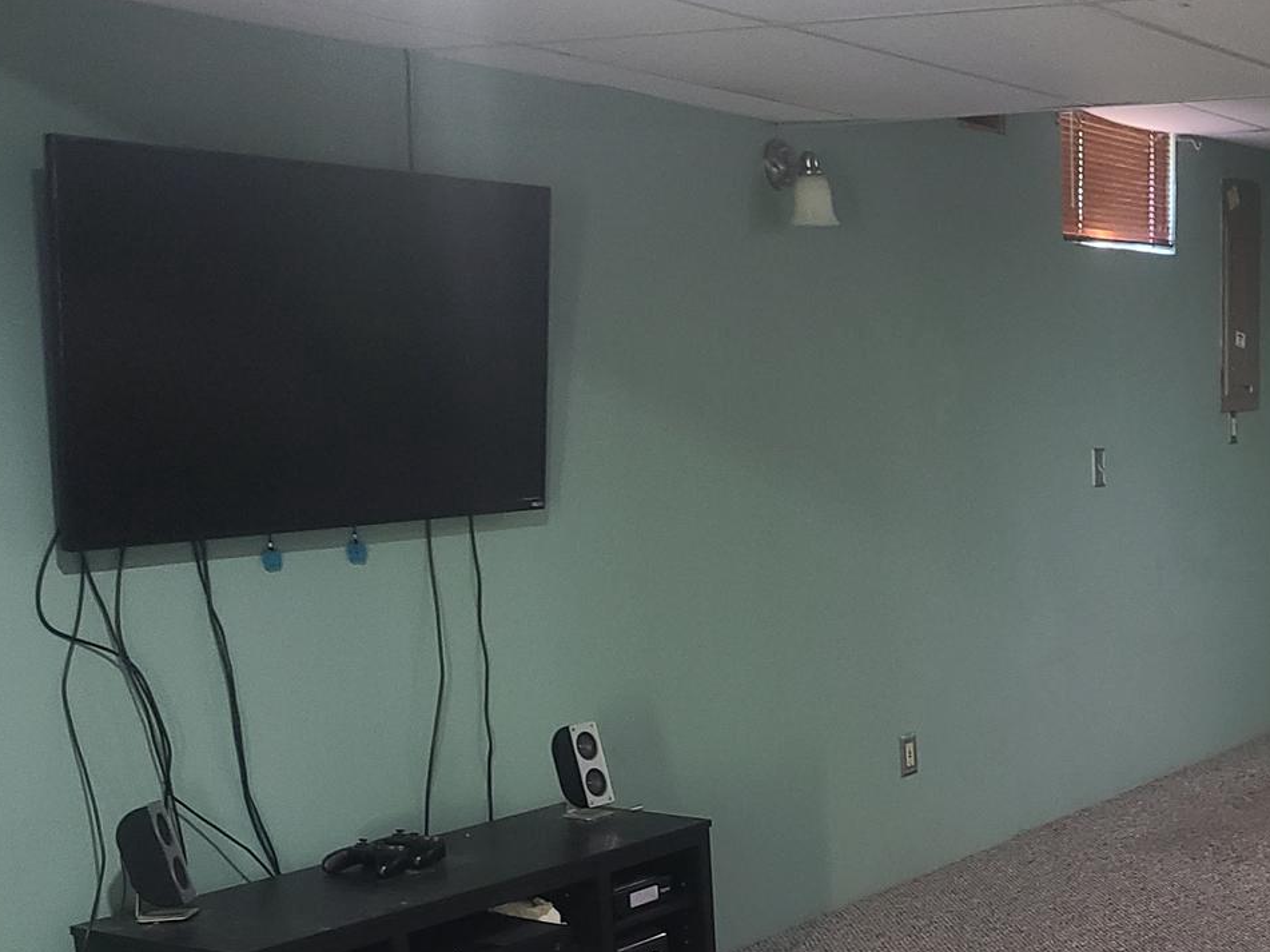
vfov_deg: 25.3
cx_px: 1201
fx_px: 2054
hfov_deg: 32.2
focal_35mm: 56
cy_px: 851
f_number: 1.8
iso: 640
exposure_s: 1/24
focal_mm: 5.4
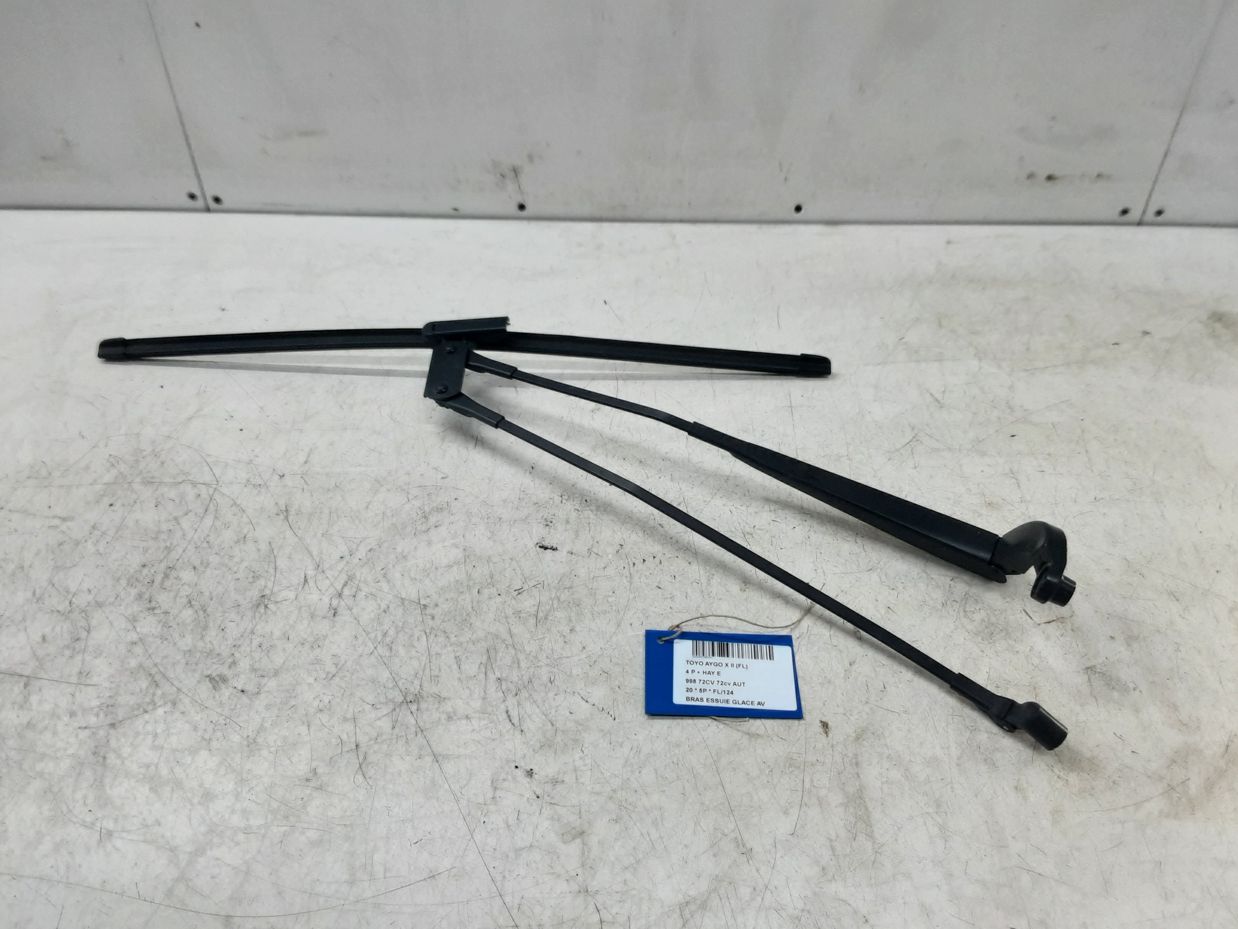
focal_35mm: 27
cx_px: 619
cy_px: 464
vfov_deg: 51.4
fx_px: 966
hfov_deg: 65.3
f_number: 1.9
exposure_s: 1/50
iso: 64
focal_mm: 2.91
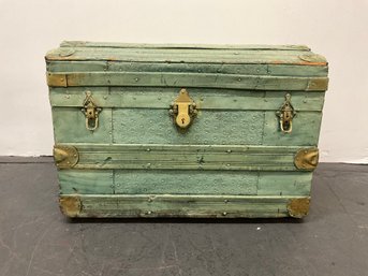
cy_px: 138
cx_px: 184
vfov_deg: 48.2
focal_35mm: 29
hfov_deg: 61.7
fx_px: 308
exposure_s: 1/60
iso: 160
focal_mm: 3
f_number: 1.8
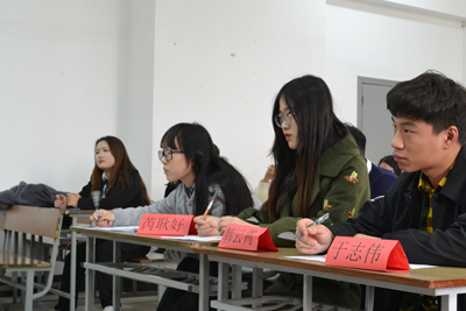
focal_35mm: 63
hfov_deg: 31.6
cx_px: 312
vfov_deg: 21.6
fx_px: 816
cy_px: 174
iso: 2000
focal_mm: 28
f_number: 8
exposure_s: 1/30
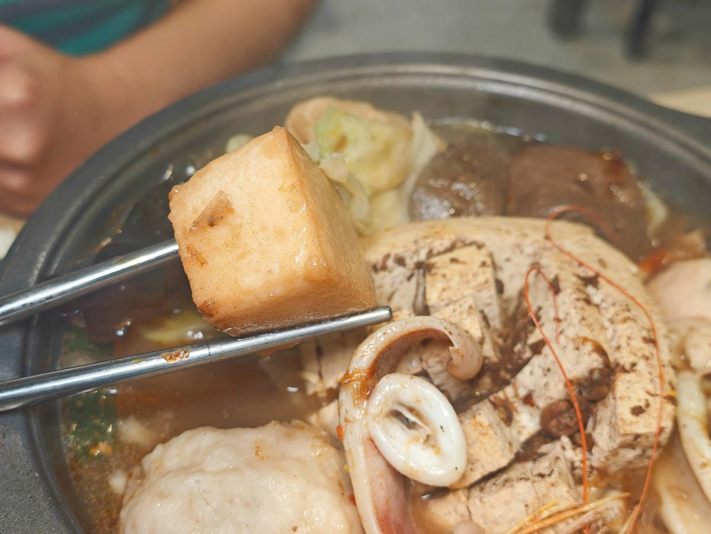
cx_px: 356
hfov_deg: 42.9
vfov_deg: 32.9
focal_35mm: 44
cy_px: 267
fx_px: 904
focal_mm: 8.72
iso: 320
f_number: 2.8
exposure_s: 1/120
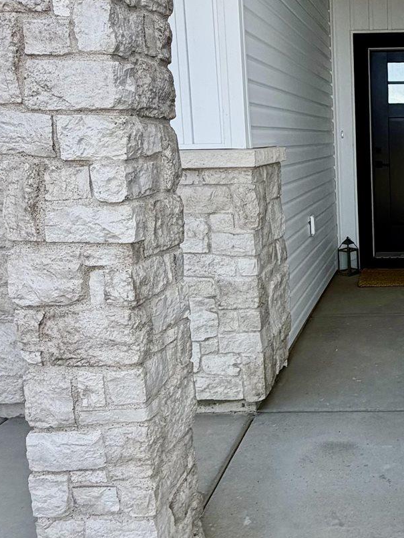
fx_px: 622
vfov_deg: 46.6
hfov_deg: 32.6
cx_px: 419
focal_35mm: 40
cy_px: 223
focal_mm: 2.22
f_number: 2.2
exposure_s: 1/540
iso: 40
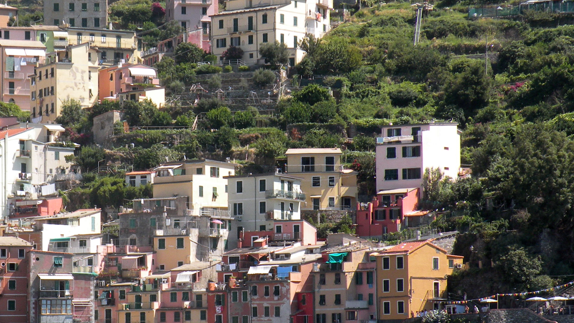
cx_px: 240
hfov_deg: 11.1
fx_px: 2952
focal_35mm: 194
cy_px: 145
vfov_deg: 6.3
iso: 64
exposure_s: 1/185
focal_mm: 19.4
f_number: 5.6
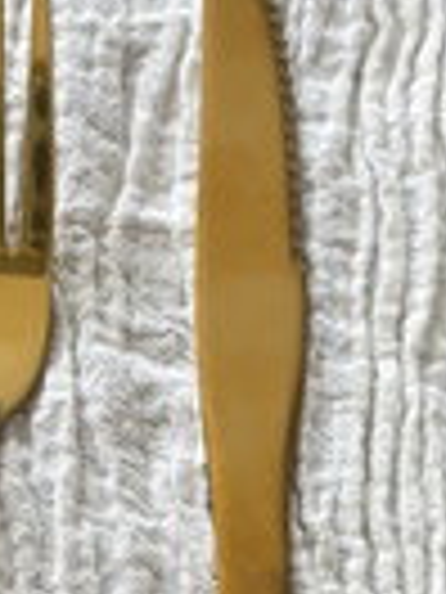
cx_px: 50
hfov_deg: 14.0
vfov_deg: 18.2
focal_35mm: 105
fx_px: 1804
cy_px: 619
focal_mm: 4.2
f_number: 1.6
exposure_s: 1/121
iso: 100
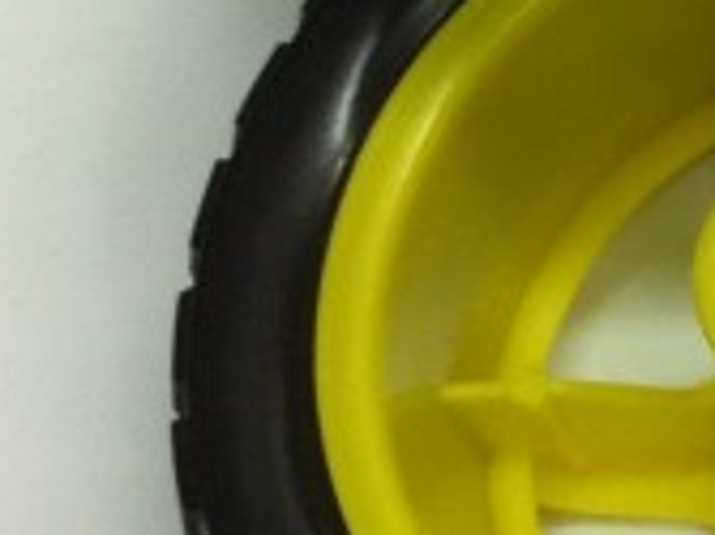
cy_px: 116
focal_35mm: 161
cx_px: 1516
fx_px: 3323
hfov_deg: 11.0
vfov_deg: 9.2
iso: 80
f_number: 2.8
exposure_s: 1/15
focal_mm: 3.85
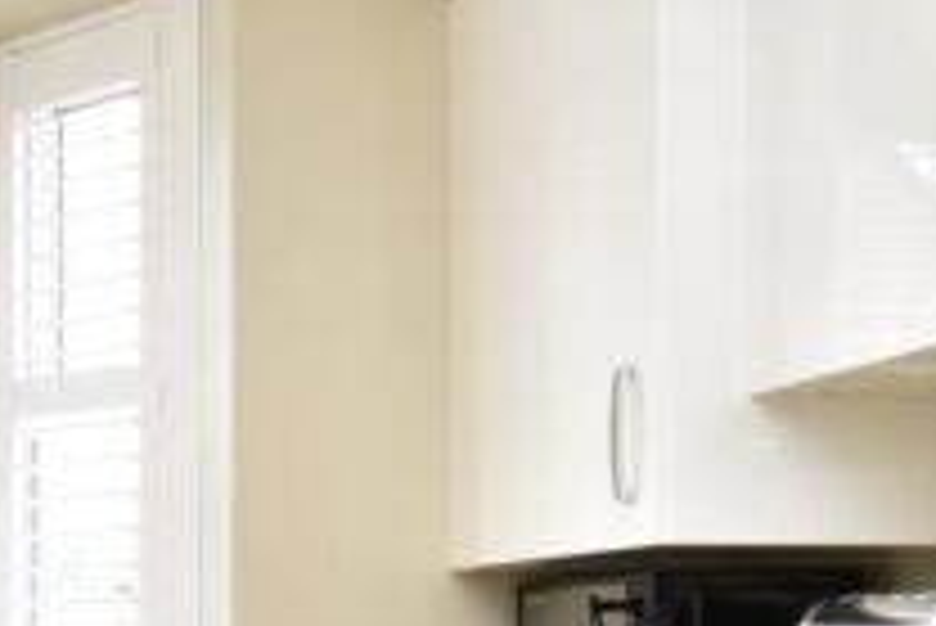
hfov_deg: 28.3
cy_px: 727
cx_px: -153
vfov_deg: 20.4
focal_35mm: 63
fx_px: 1639
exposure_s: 1/100
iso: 800
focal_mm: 20
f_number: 7.1
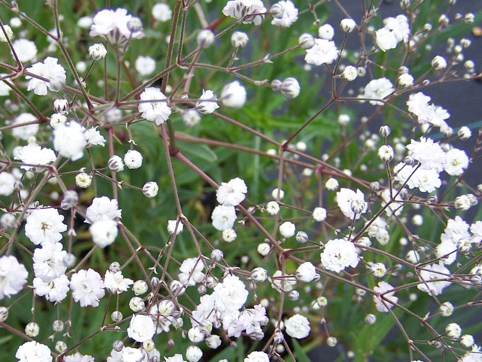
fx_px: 1017
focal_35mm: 73
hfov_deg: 26.4
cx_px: 142
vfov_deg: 20.1
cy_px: 232
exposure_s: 1/125
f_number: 2.8
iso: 80
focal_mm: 6.3
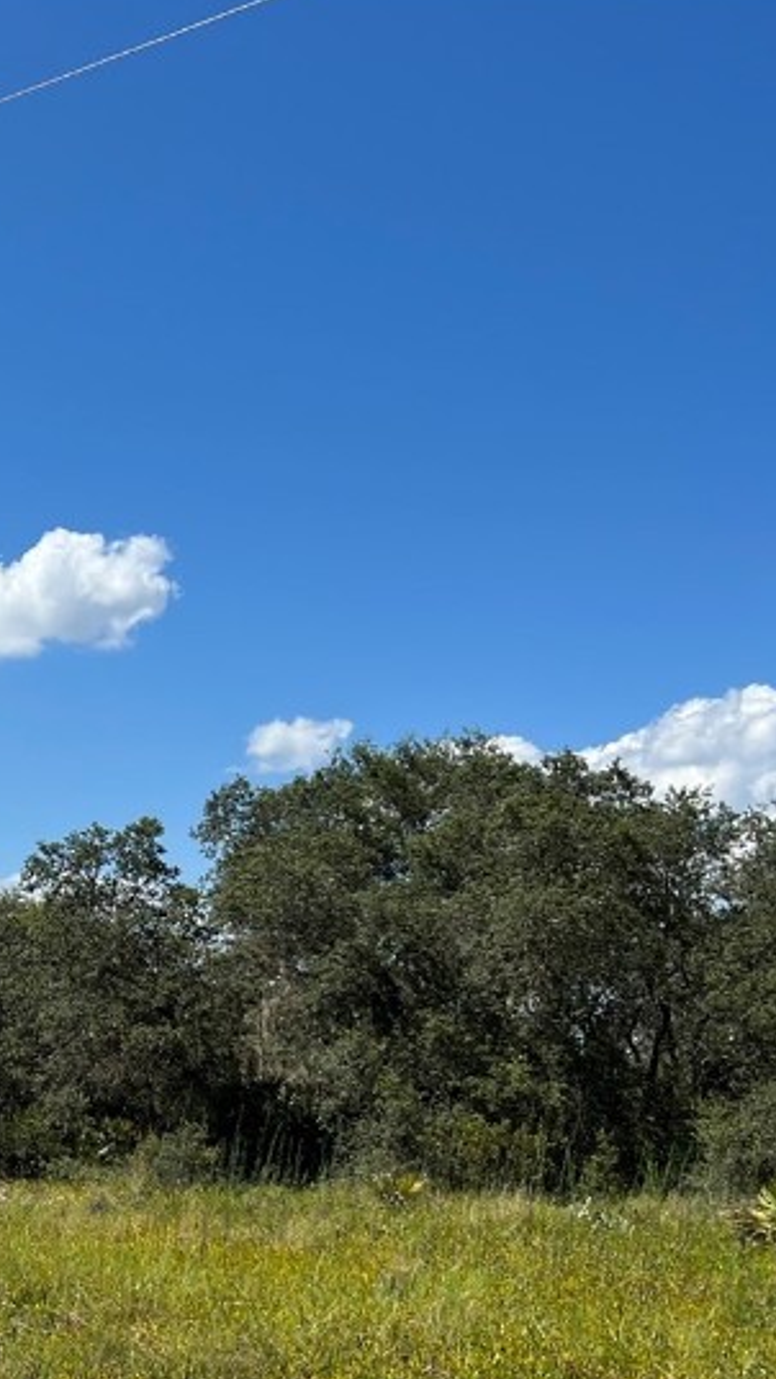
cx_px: 82
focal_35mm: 54
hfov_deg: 21.7
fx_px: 1976
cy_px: 966
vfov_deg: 37.9
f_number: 1.5
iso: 50
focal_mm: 5.7
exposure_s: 1/5319
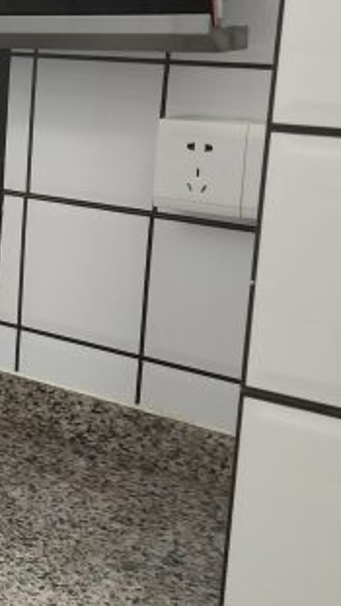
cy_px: 273
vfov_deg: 25.3
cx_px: -251
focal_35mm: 84
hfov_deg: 13.1
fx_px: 1350
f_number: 1.8
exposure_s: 1/50
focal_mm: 4.35
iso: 231
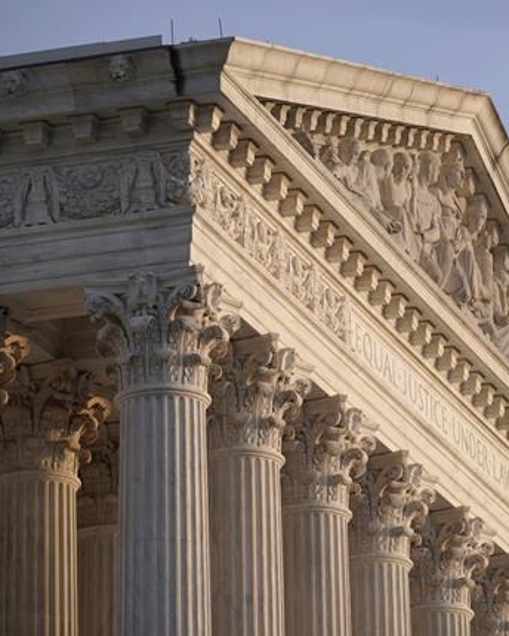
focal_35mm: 203
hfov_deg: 7.6
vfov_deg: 9.5
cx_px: 317
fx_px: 3823
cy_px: 319
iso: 125
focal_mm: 143
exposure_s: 1/500
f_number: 3.5
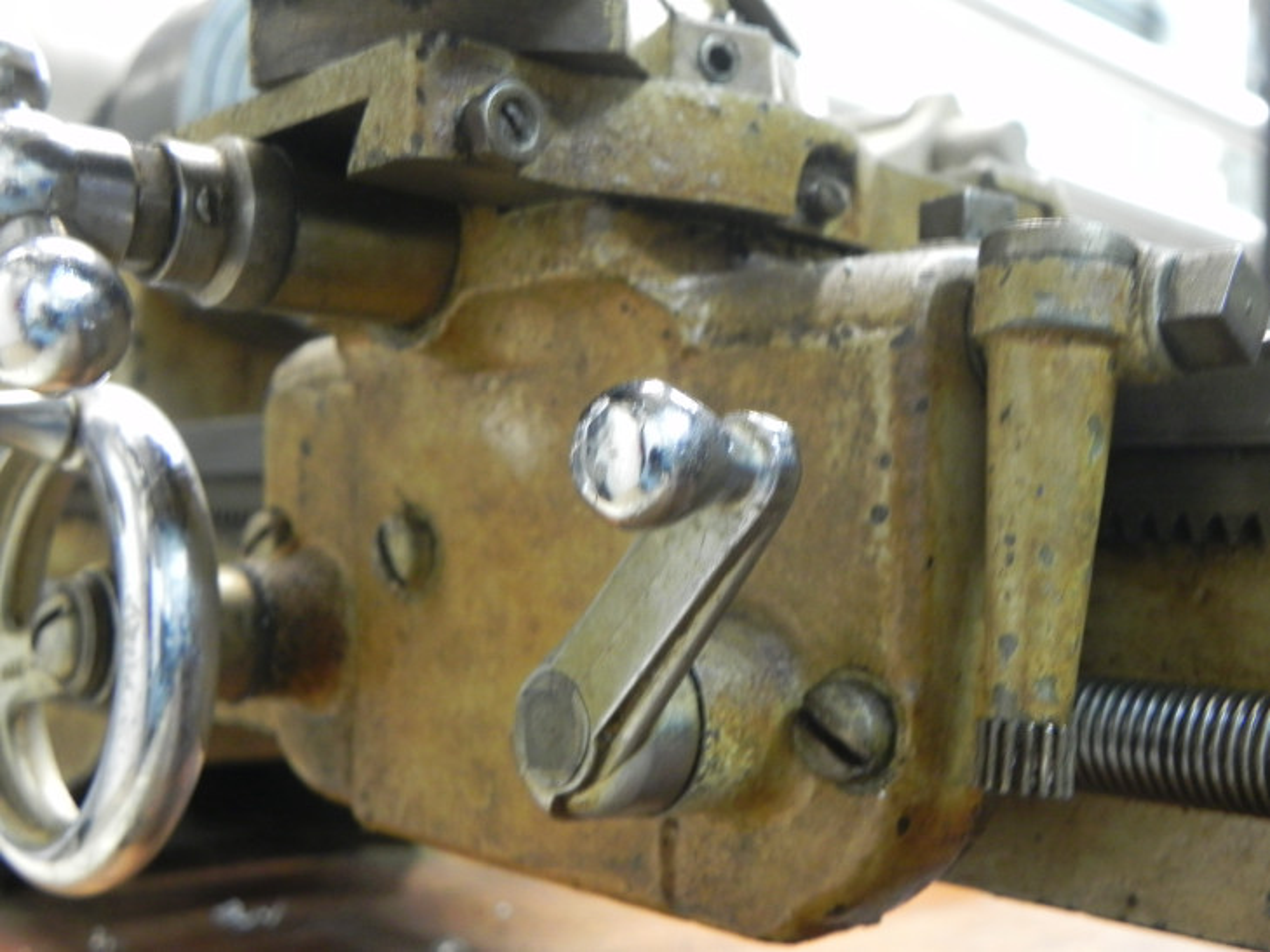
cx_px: 635
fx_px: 1504
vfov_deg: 35.1
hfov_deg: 45.8
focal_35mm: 41
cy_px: 476
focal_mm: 7.3
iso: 400
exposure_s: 1/4.9
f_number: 3.2
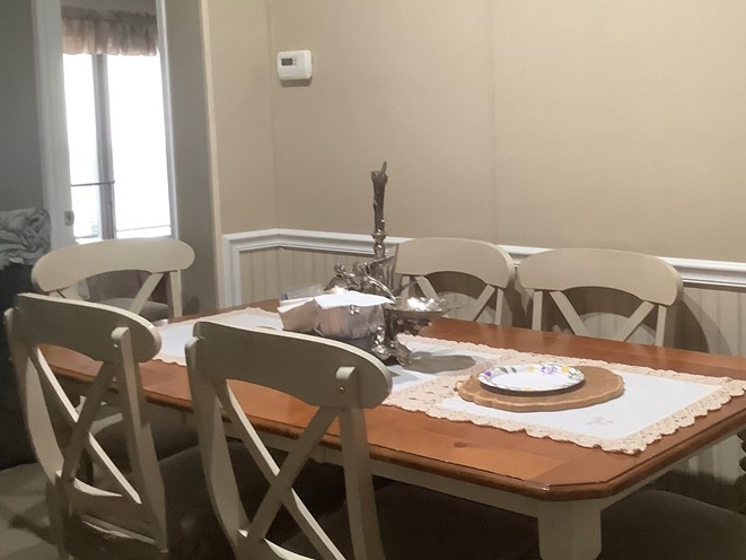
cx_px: 529
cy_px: 221
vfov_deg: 30.2
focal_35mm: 48
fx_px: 1035
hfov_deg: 38.9
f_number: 2.4
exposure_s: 1/33
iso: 250
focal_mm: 3.3
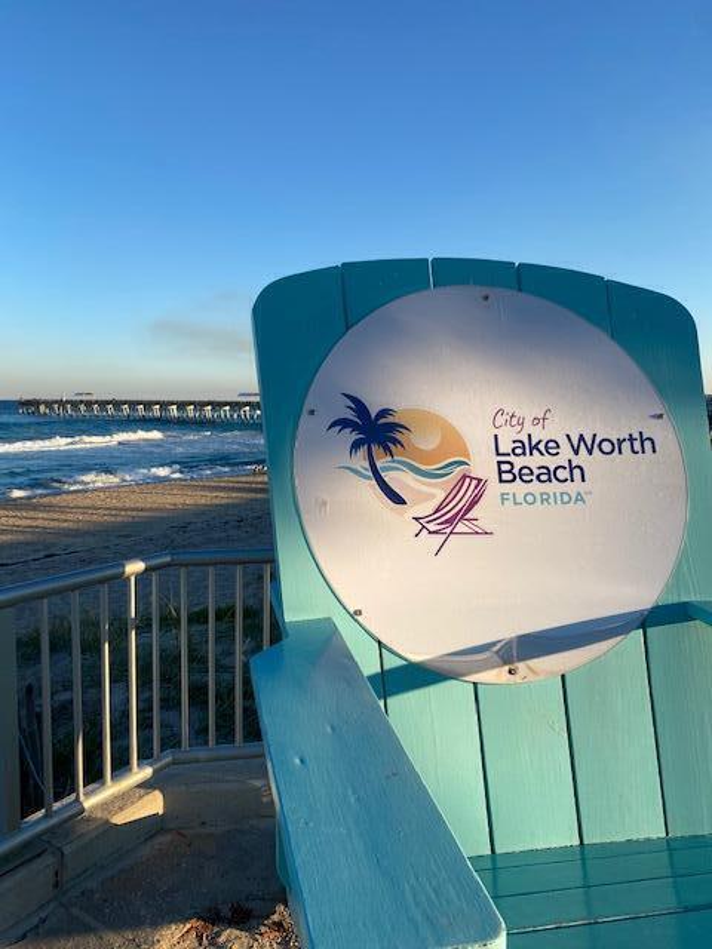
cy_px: 474
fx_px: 713
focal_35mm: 26
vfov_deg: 67.3
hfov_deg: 53.1
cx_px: 356
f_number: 1.8
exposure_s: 1/1727
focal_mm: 4.25
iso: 32
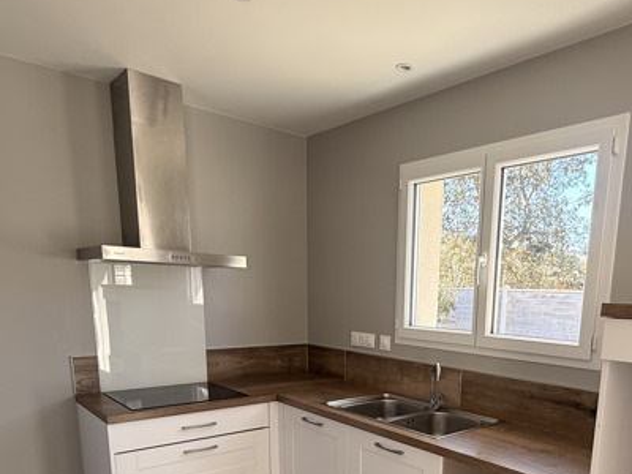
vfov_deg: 46.3
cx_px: 404
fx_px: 511
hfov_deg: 62.3
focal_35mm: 28
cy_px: 400
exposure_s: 1/111
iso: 64
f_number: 2.2
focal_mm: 2.22
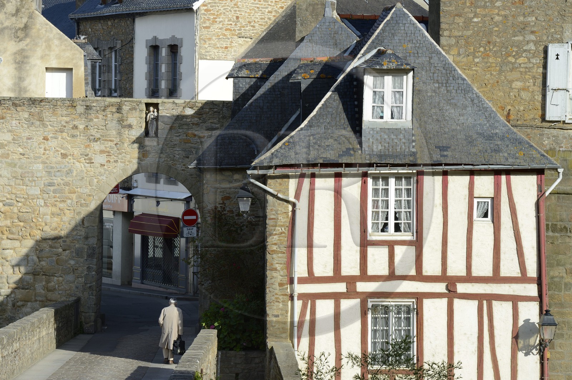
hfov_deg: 15.2
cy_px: 190
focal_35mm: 135
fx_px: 2141
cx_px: 286
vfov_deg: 10.1
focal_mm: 135
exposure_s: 1/200
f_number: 11
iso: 200
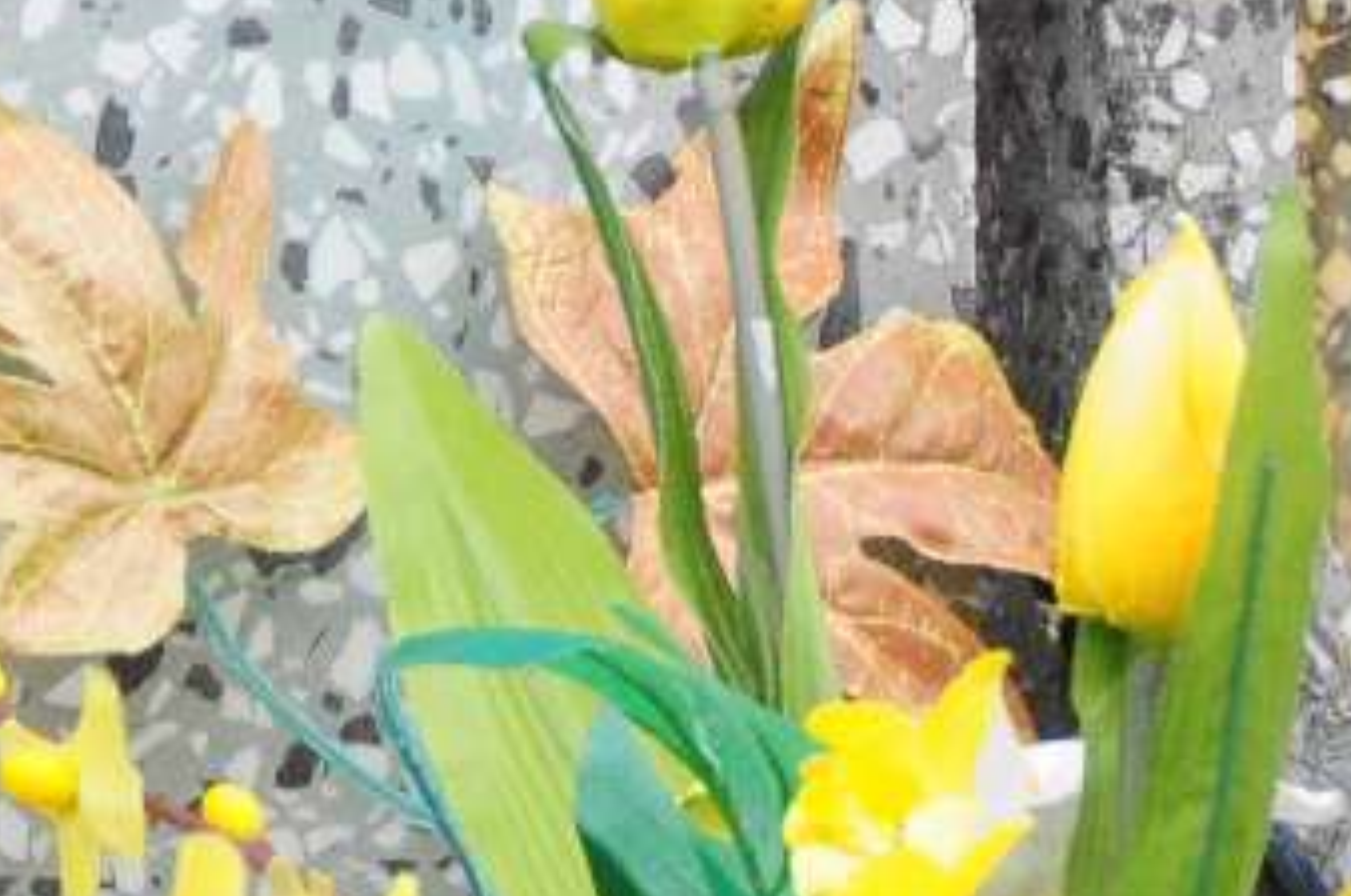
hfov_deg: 1.9
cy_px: -1672
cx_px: 336
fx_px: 39929
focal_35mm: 1066
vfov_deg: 1.3
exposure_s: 1/400
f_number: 7.1
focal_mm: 112
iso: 640
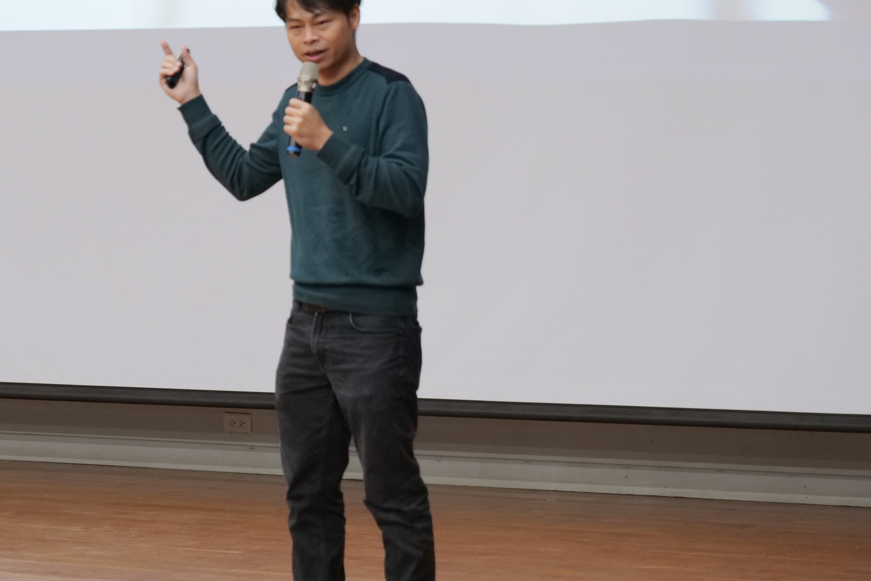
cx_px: 276
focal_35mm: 177
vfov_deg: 7.7
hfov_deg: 11.6
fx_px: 4282
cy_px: 113
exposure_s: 1/125
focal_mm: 105
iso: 4000
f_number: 4.5
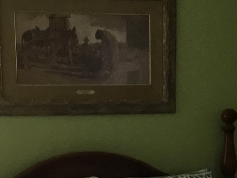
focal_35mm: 130
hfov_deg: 15.1
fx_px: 890
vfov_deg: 11.0
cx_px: 161
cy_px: 256
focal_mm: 3.3
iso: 50
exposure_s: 1/30
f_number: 2.4
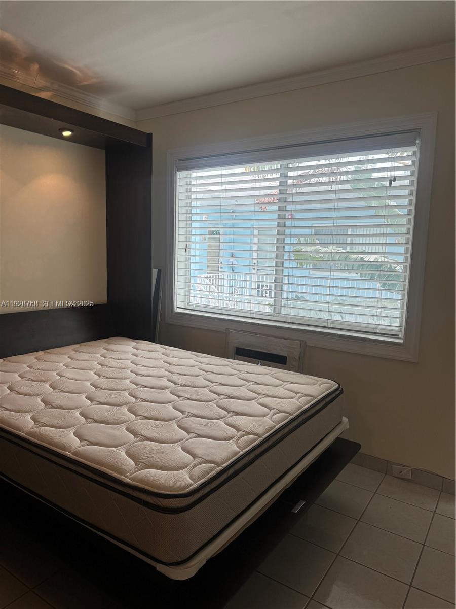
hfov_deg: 56.8
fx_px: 422
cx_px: 228
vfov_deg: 71.6
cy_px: 304
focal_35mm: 24
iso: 64
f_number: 1.78
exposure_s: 1/273
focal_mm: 6.76
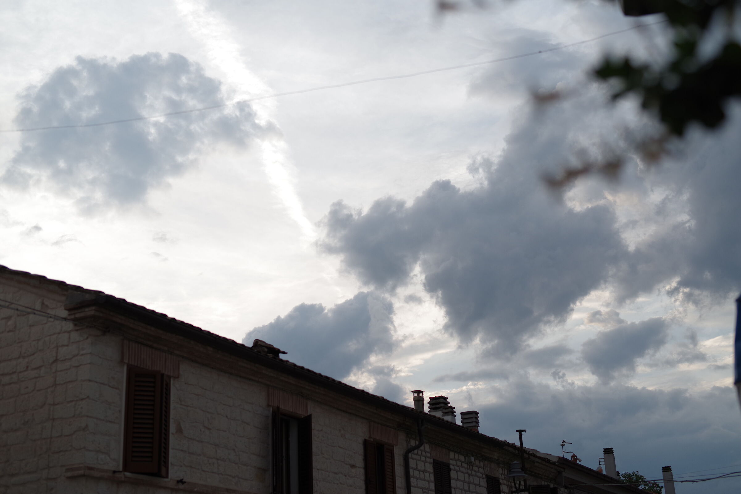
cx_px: 370
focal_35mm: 50
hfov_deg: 39.6
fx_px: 1029
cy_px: 247
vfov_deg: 27.0
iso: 400
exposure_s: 1/5000
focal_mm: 50
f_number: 2.2
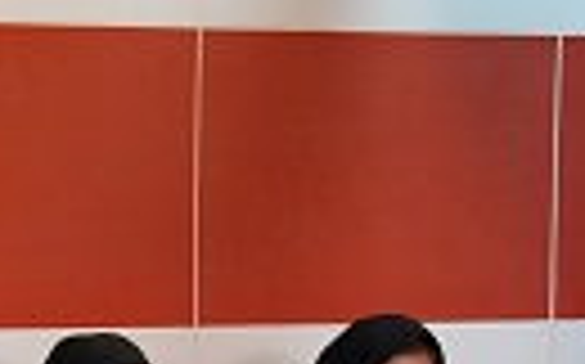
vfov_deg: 6.5
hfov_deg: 9.9
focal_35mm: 199
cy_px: 530
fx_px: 3170
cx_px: -518
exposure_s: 1/160
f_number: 4
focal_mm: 50
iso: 2000
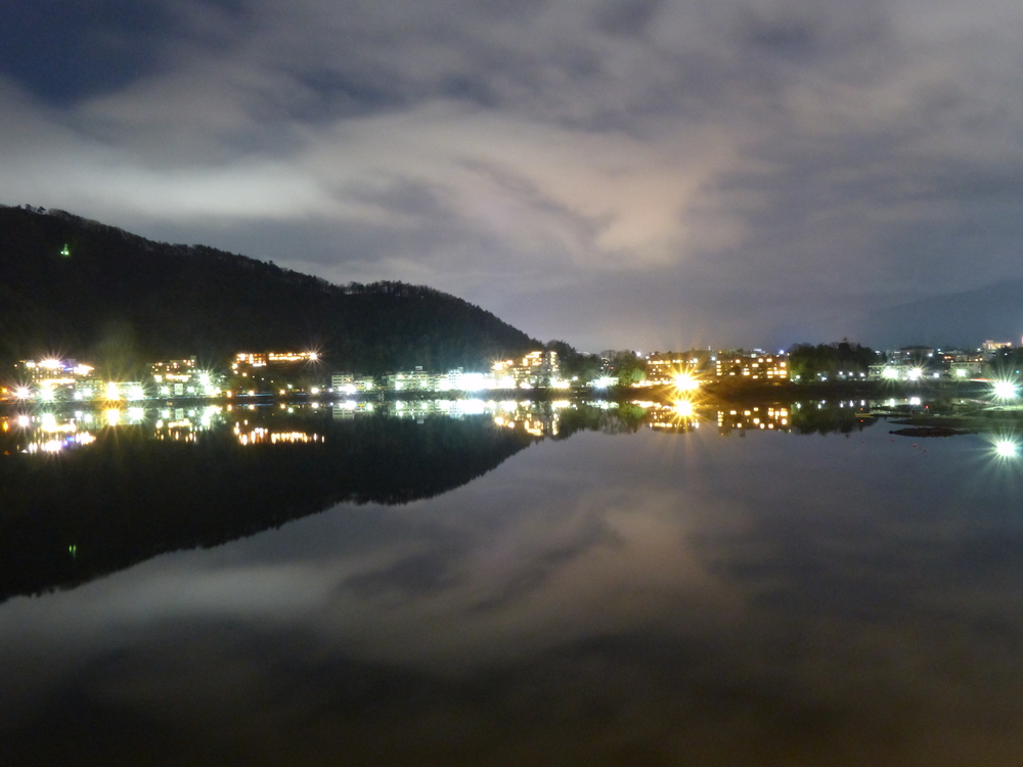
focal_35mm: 32
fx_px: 946
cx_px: 512
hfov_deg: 56.8
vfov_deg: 44.2
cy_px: 384
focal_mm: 5.8
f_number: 8
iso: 400
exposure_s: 50
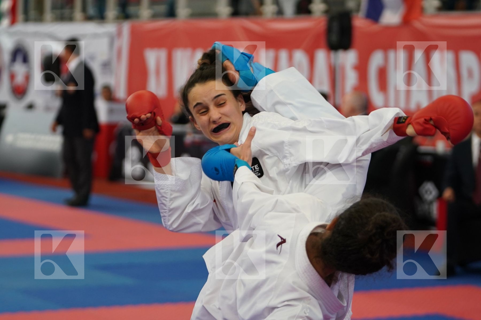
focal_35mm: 123
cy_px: 160
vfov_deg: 11.1
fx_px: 1643
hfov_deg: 16.7
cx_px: 240
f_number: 2.8
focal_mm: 82
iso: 1250
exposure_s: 1/800
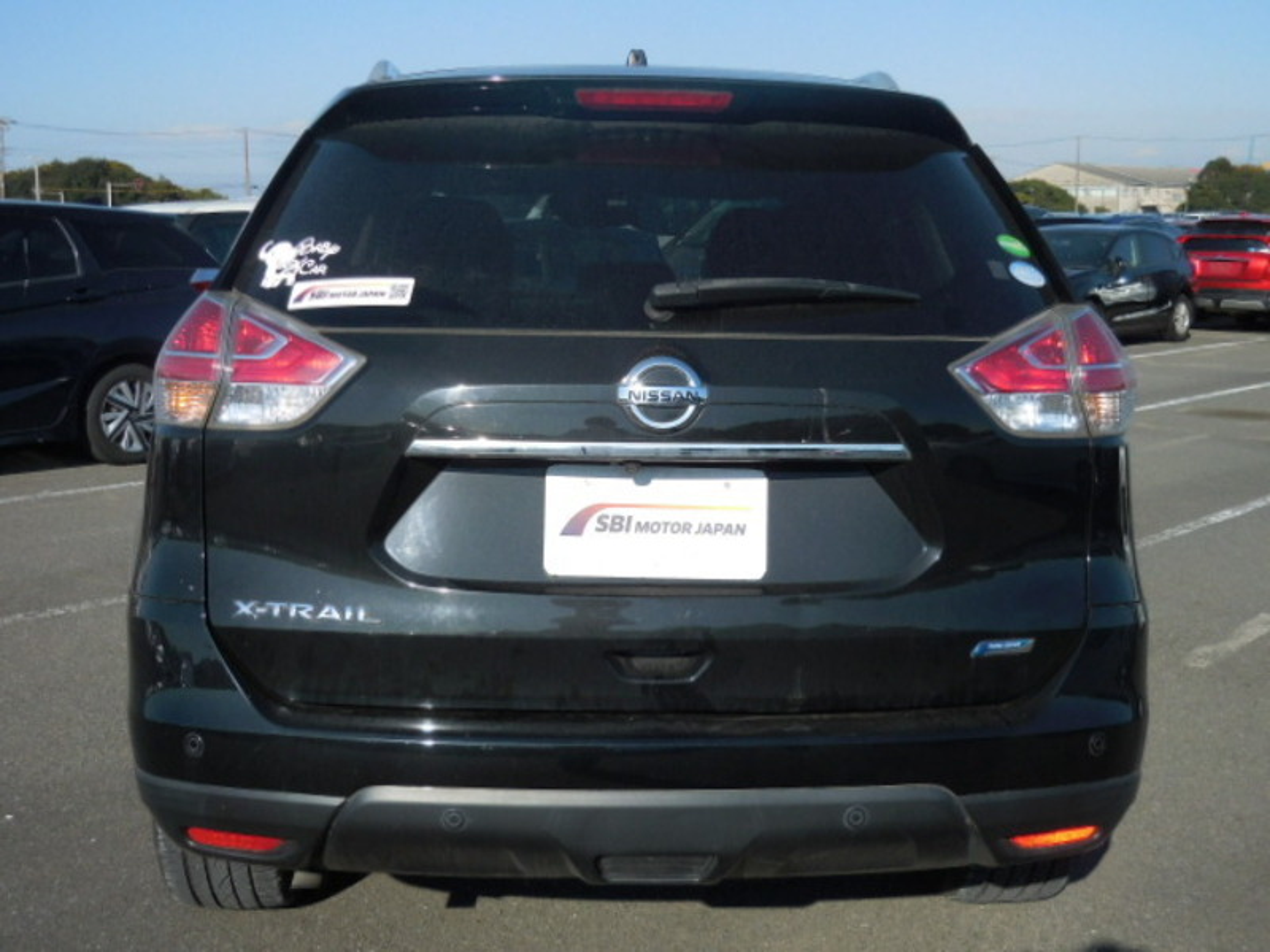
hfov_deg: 42.1
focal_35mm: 45
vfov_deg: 32.2
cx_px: 635
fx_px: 1651
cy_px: 476
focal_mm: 8.1
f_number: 4.2
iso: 125
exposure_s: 1/1000
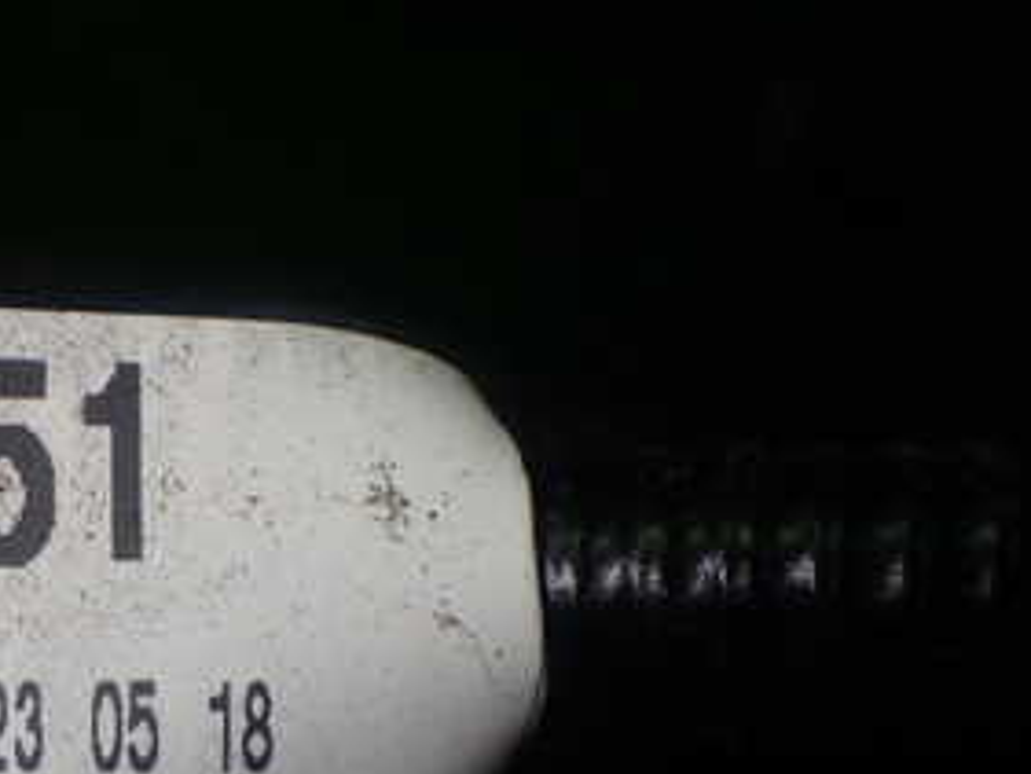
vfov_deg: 22.8
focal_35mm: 64
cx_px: 37
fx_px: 1907
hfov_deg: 28.6
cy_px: 554
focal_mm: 5.4
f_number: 3.2
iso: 100
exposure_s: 1/100
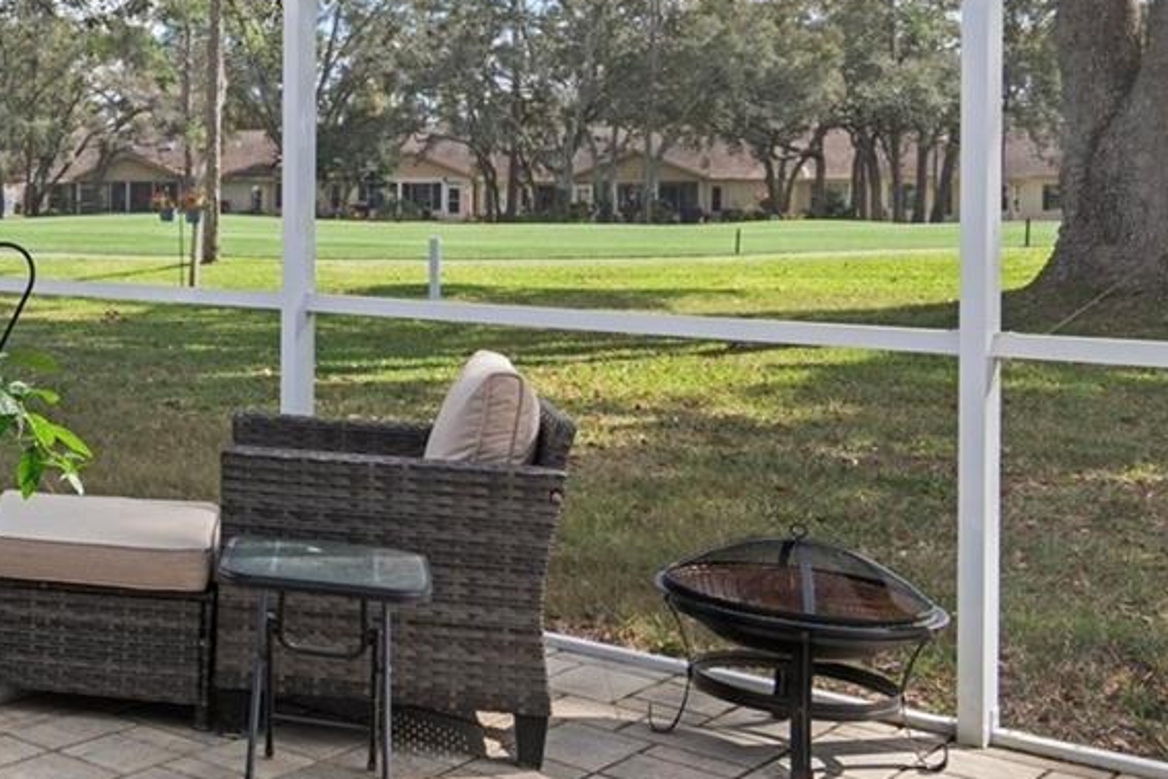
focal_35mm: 48
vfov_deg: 27.9
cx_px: -177
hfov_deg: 34.3
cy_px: 276
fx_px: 1557
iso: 320
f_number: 8
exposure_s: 1/40
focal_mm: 17
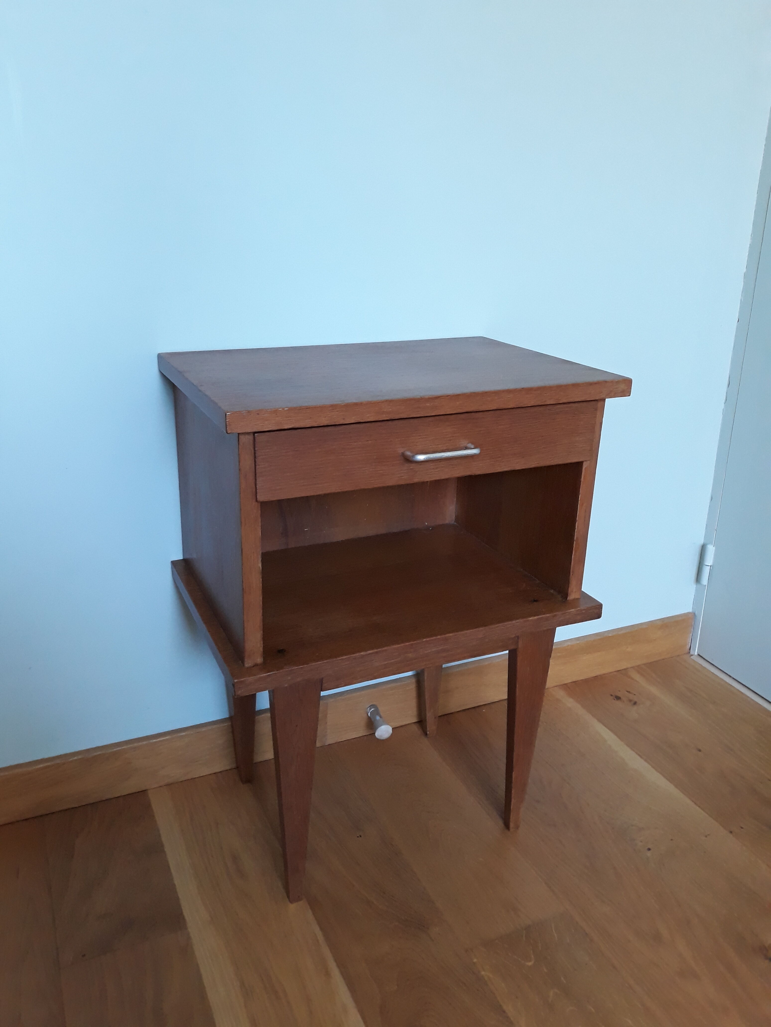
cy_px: 514
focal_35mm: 27
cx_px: 386
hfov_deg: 51.4
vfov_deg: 65.3
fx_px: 802
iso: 200
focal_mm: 3.71
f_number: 1.7
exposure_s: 1/50
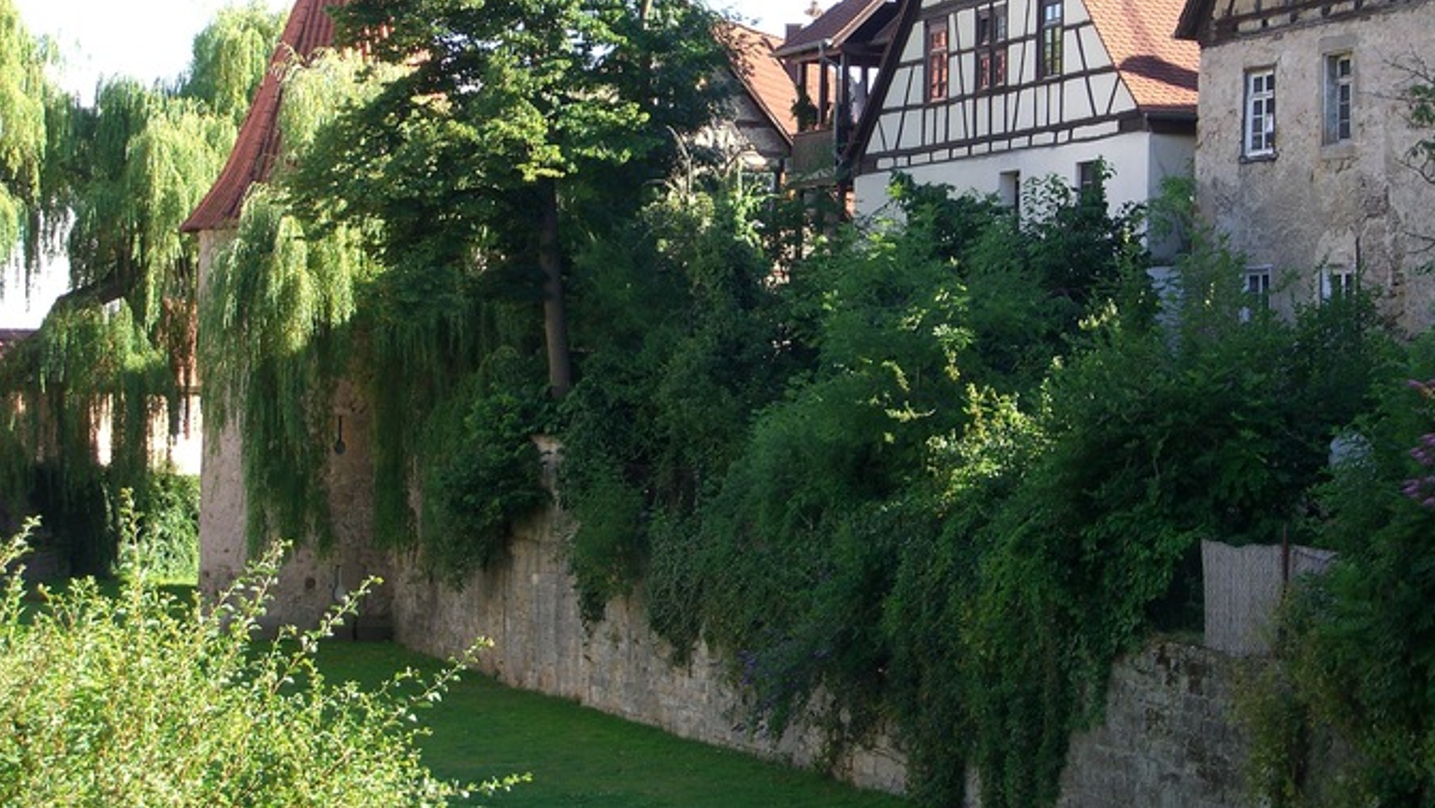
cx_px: 832
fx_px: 3349
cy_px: 275
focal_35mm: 88
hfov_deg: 24.2
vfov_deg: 13.7
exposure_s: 1/125
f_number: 4
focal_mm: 14.2
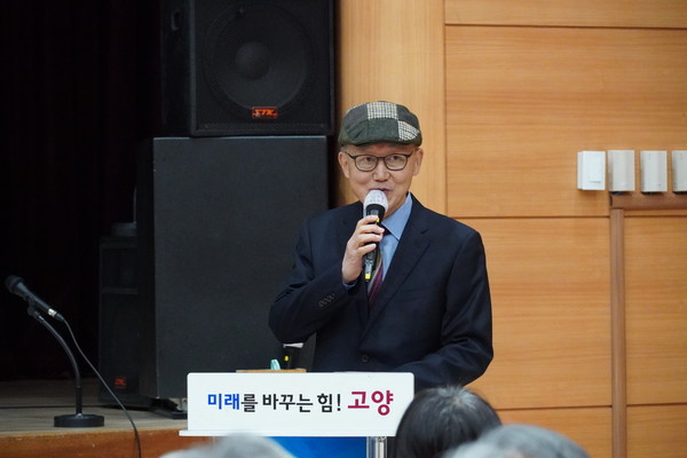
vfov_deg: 6.8
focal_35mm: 202
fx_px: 3864
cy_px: 229
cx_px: 344
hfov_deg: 10.2
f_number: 7.1
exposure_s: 1/80
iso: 8000
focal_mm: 135
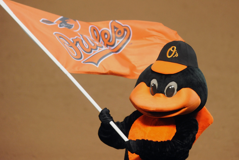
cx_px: 120
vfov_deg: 2.5
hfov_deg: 3.7
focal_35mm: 550
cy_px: 80
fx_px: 3651
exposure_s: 1/1250
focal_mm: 550
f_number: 4
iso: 4000
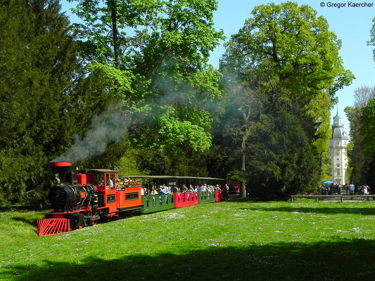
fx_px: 499
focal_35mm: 46
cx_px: 188
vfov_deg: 31.5
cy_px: 140
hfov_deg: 41.2
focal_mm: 8.2
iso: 160
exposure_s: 1/640
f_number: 7.1
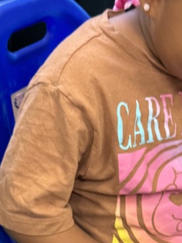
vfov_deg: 23.7
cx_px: 101
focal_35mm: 80
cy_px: 223
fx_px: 561
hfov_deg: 18.4
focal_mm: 6.76
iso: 200
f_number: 1.78
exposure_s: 1/60
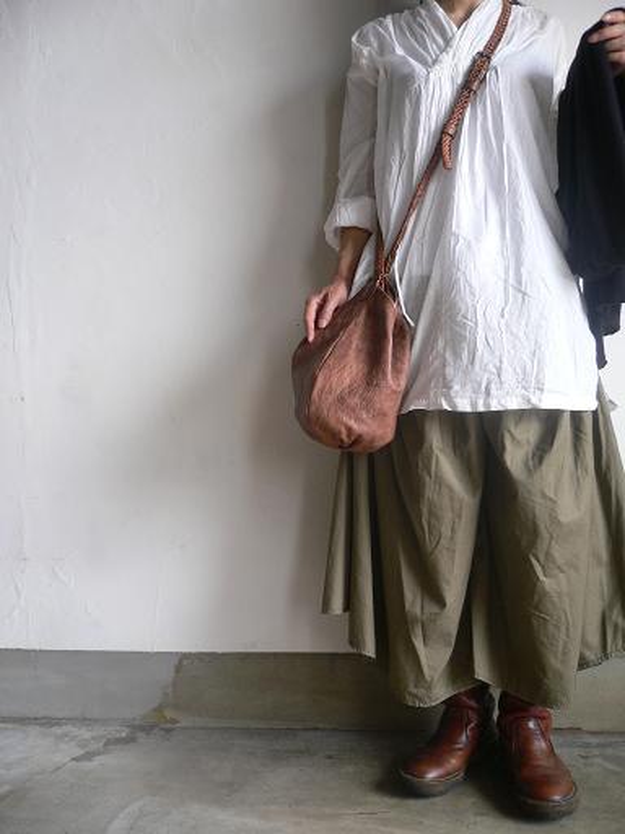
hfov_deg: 40.7
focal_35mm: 35
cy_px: 417
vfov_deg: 52.6
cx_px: 312
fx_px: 843
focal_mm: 5.8
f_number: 2.8
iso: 100
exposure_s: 1/25
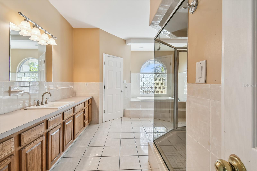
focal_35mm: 15
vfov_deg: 77.3
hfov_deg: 100.4
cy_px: 86
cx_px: 128
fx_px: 107
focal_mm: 10
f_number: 7.1
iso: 100
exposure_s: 1/20
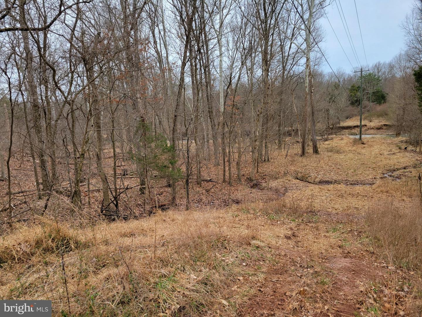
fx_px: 317
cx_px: 211
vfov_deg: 53.1
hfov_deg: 67.3
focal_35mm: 26
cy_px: 158
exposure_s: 1/585
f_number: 1.8
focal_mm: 5.4
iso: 40
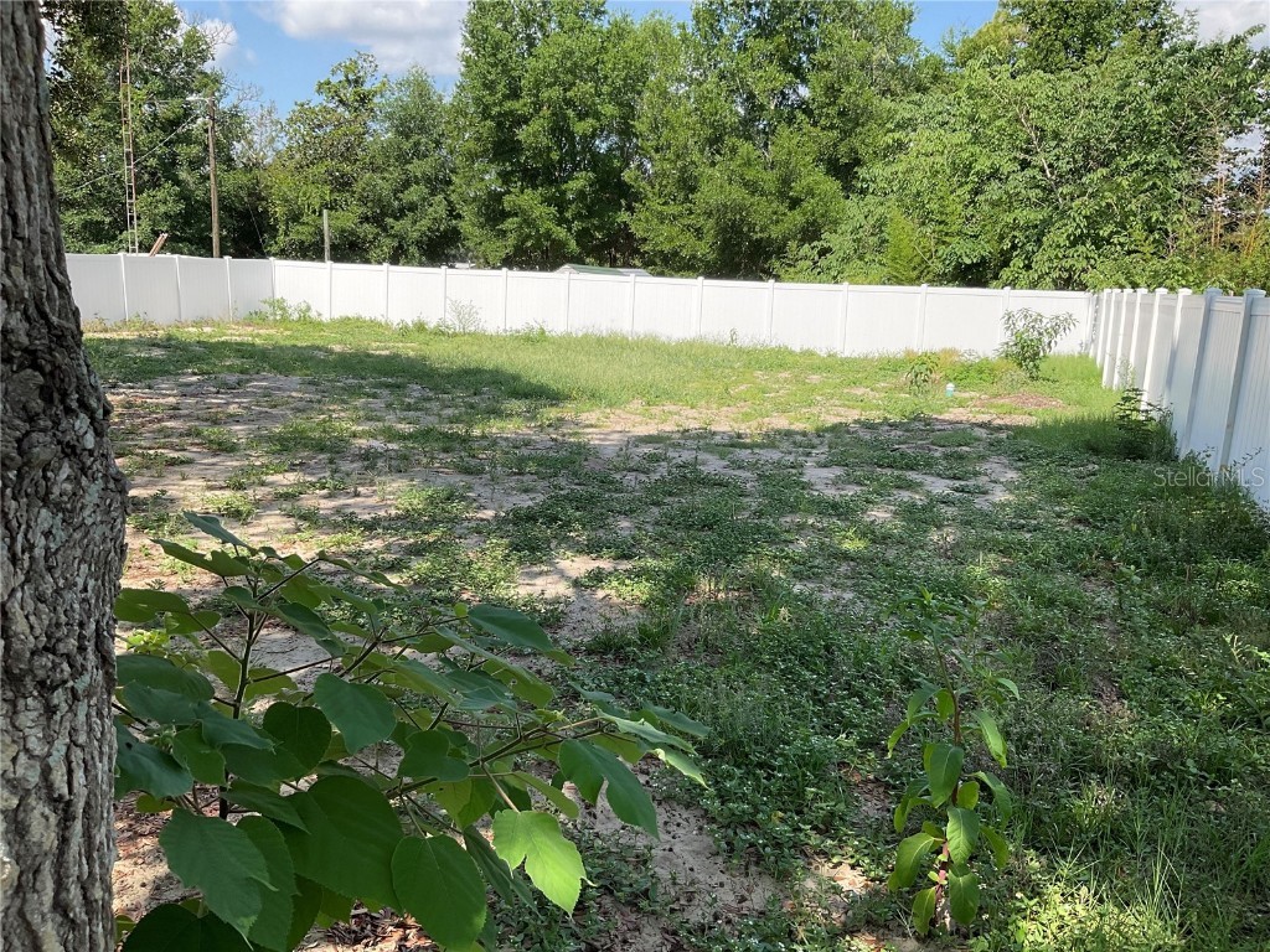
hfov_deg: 61.7
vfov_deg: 48.2
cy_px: 476
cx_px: 635
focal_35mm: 29
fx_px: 1064
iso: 16
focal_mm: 3
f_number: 1.8
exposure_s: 1/842
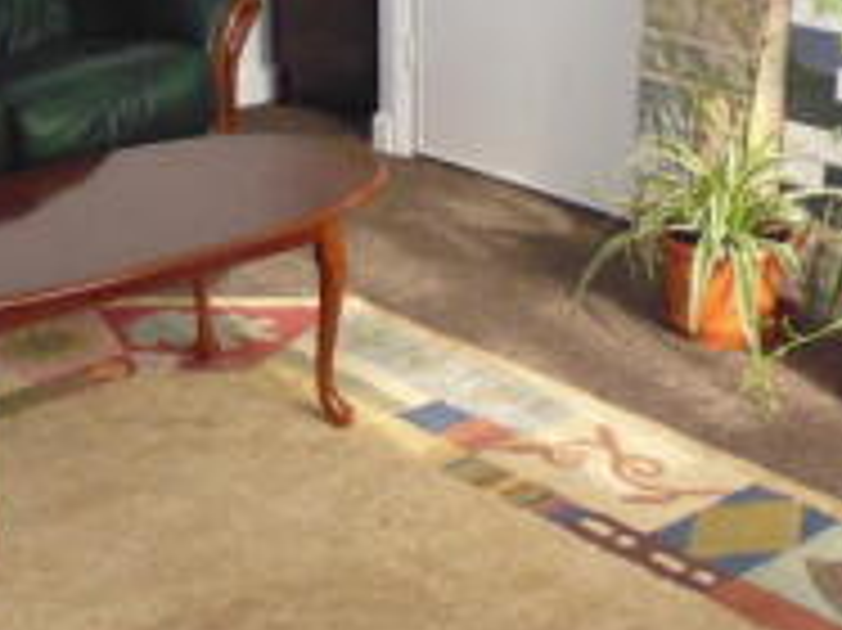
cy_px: 254
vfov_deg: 19.6
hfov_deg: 25.9
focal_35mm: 75
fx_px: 1823
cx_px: 317
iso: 400
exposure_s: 1/60
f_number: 2.8
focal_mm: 4.3
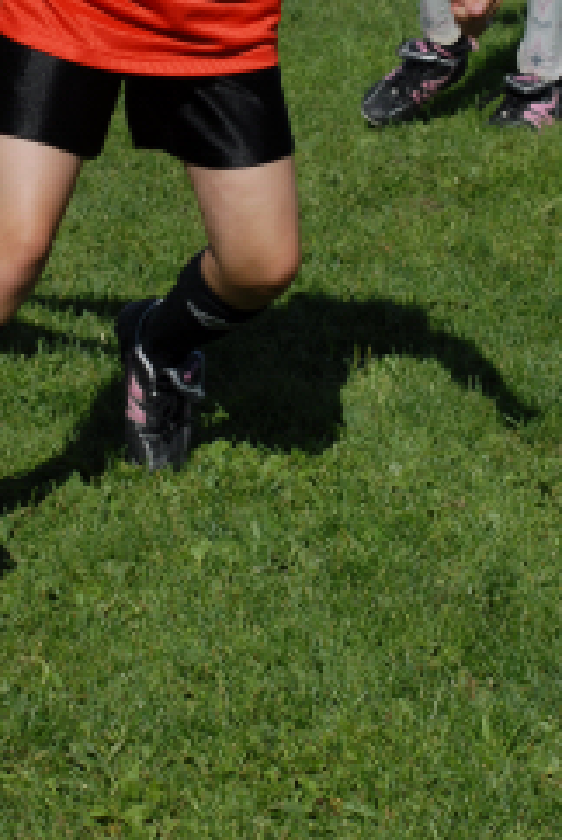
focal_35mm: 208
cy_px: 87
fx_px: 4856
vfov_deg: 9.8
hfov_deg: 6.6
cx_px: 106
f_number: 9
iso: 100
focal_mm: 70
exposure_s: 1/320
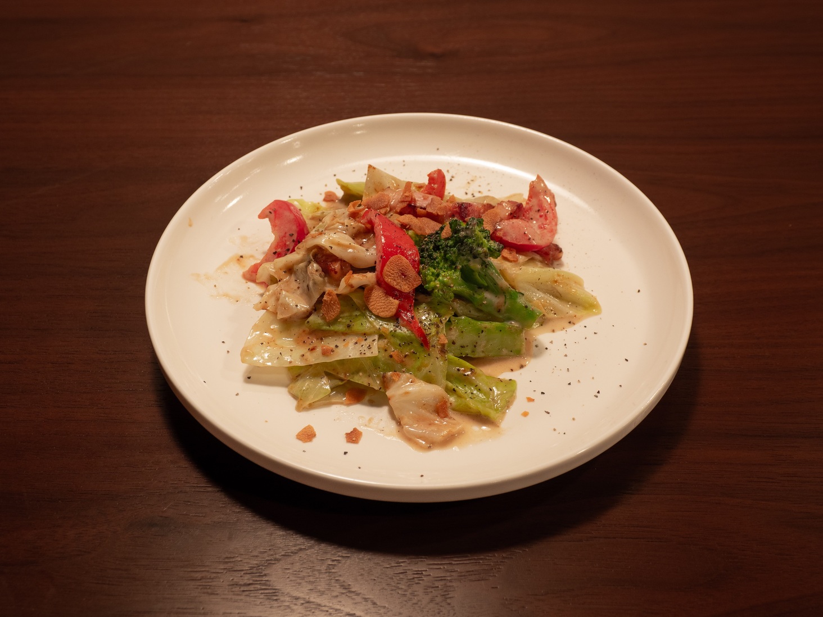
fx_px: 1046
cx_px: 412
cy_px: 308
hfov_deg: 42.9
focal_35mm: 44
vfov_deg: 32.9
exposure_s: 1/20
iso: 400
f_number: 5.6
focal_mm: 22
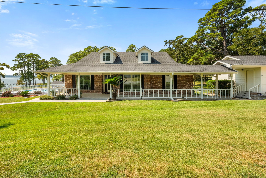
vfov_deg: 70.4
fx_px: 126
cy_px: 89
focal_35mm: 17
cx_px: 133
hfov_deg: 93.3
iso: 800
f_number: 9
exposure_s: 1/40
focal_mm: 17
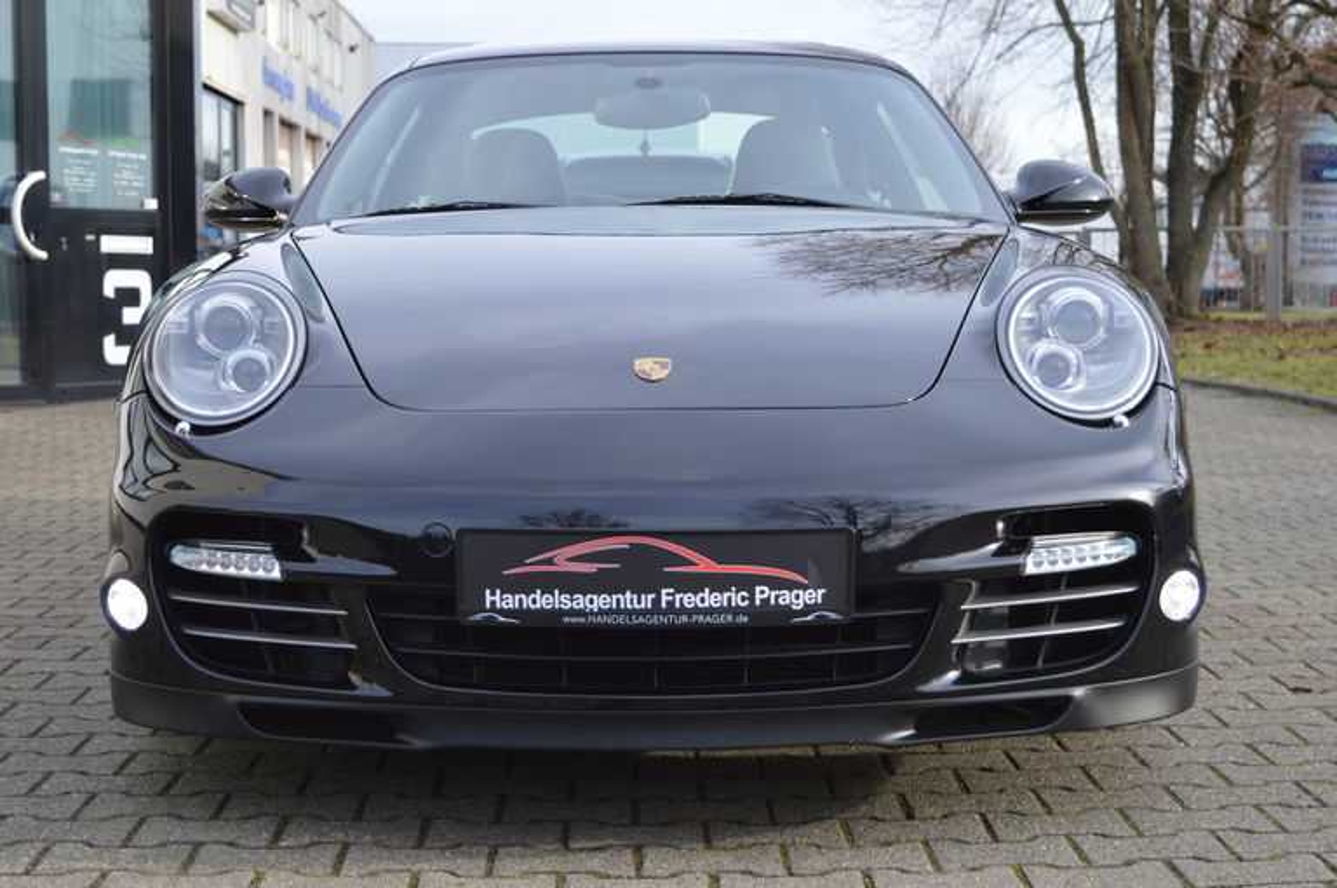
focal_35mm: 60
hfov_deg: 33.4
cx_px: 668
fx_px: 2225
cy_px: 444
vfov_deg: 22.6
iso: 100
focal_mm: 40
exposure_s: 1/125
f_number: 5.6
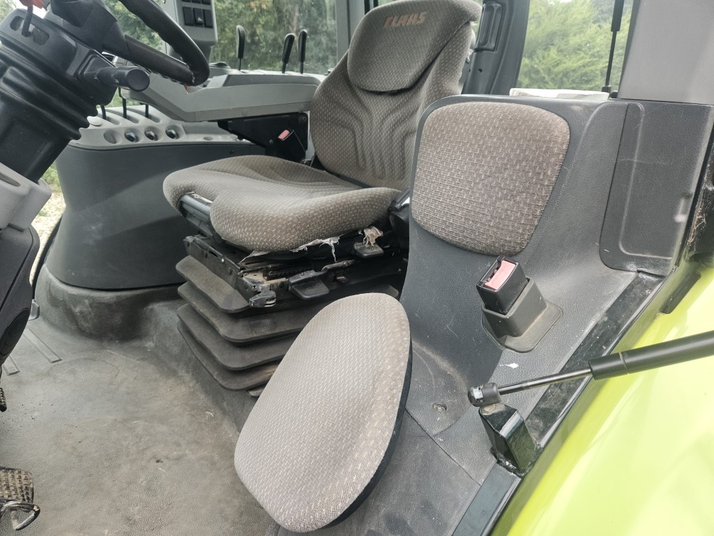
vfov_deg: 58.9
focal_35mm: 23
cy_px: 268
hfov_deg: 73.9
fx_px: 474
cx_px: 357
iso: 160
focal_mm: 5.4
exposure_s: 1/180
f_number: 1.8
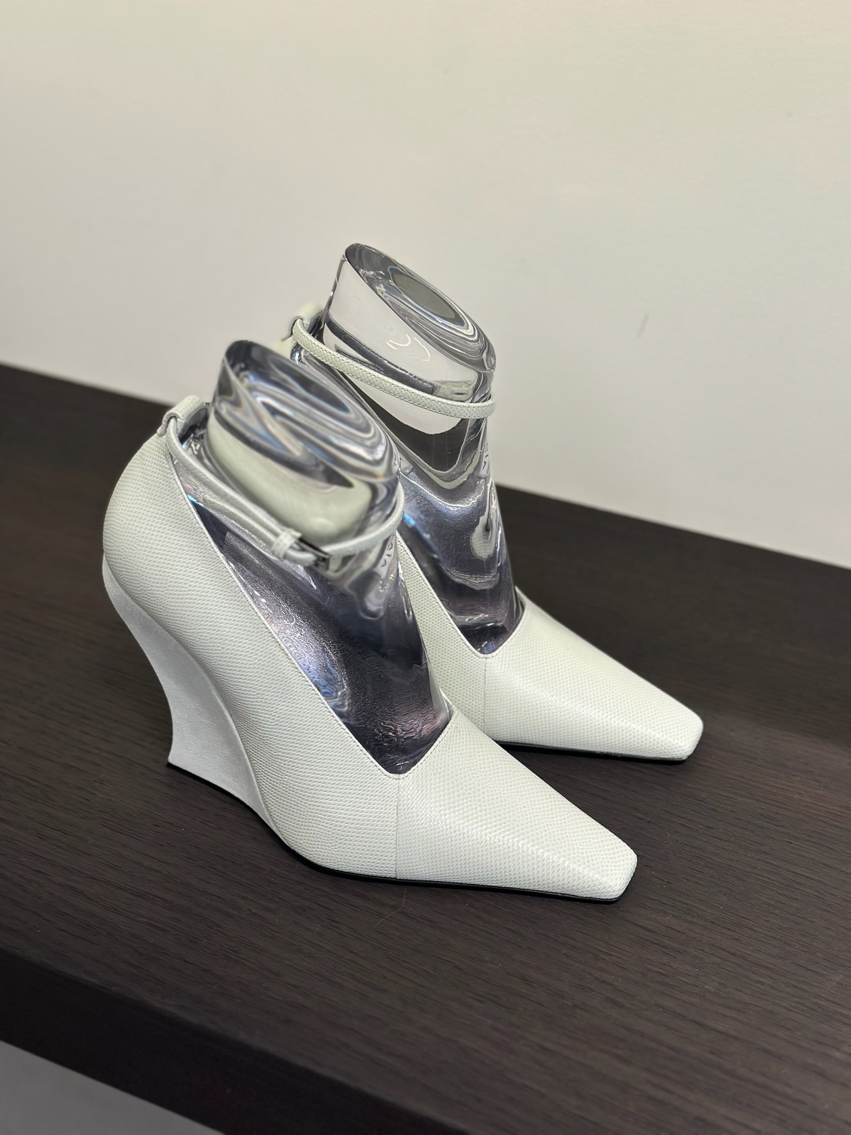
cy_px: 568
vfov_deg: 39.7
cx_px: 426
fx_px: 1573
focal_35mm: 48
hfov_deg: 30.3
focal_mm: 6.86
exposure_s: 1/100
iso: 80
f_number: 1.78
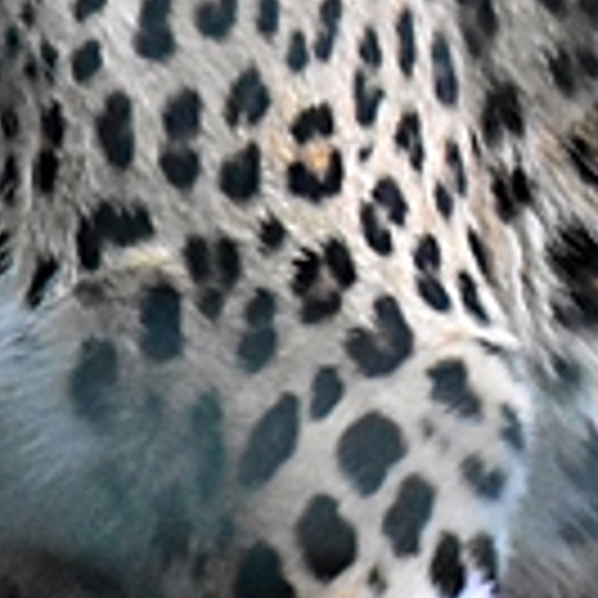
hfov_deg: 1.3
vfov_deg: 1.3
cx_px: 836
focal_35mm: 1376
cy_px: 29
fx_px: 26894
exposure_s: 1/500
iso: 11400
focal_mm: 140
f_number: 5.6
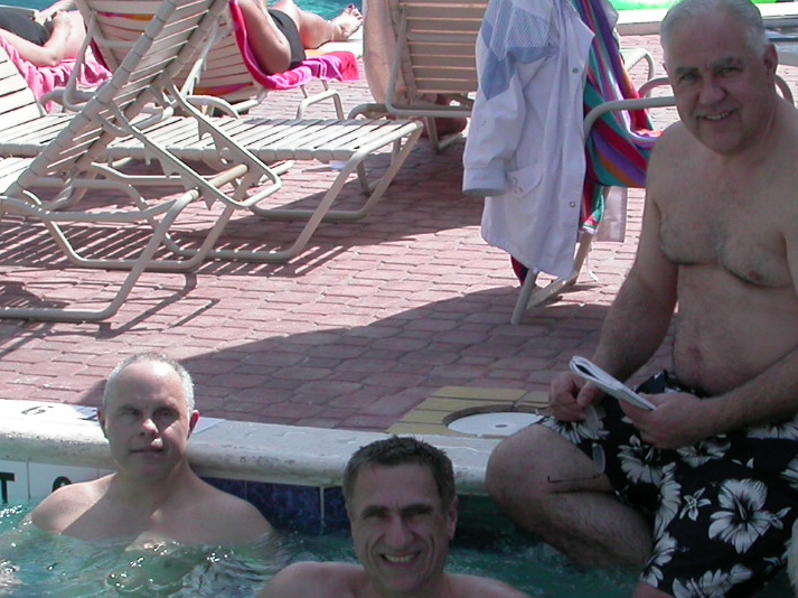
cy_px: 333
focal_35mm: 119
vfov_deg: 12.4
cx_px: 478
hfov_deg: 16.5
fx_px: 2742
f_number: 6
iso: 100
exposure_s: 1/312
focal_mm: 11.1
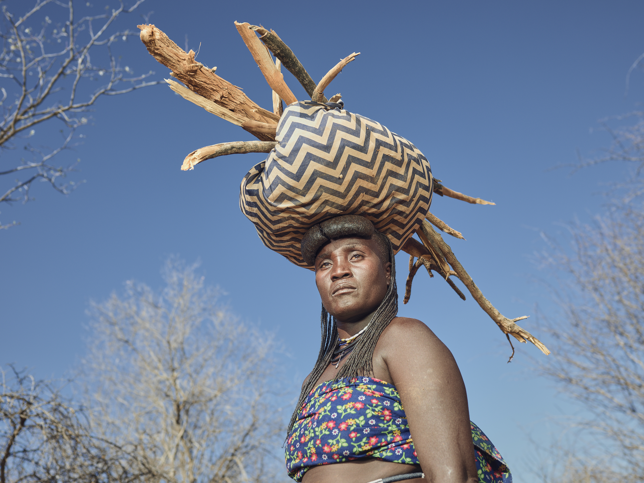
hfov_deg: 47.9
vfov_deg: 36.8
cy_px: 242
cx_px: 322
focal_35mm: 39
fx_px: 725
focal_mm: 50
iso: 100
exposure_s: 1/500
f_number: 5.6
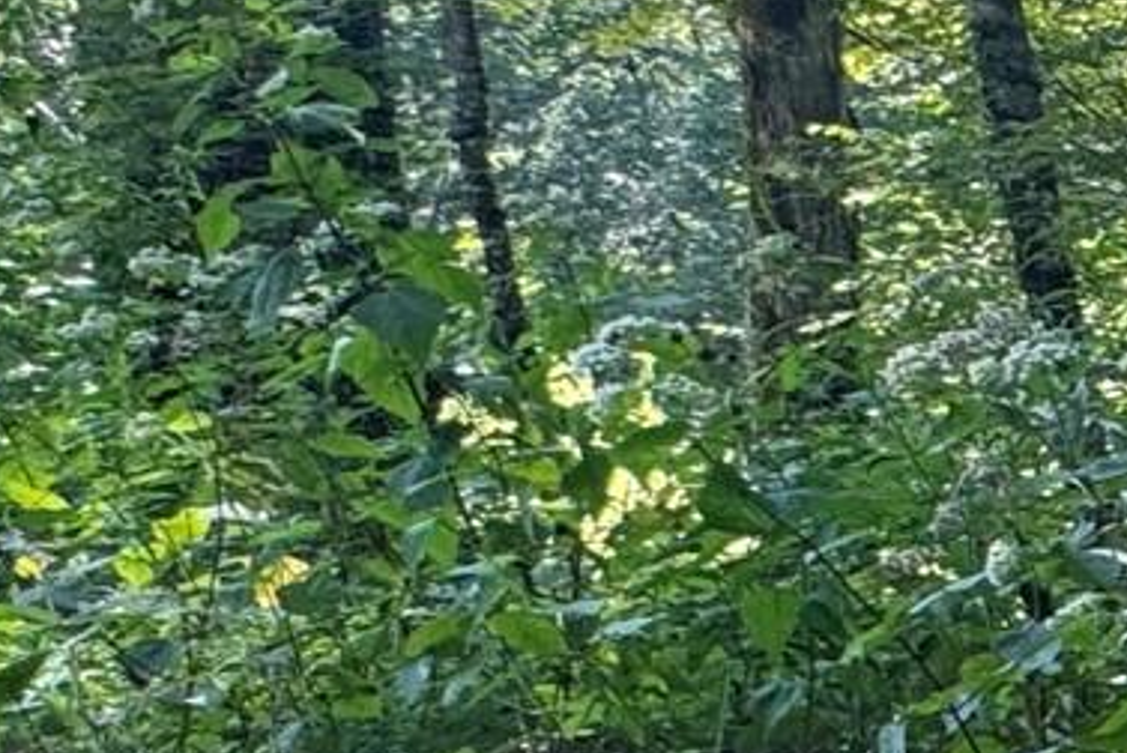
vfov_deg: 17.2
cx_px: 2780
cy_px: 535
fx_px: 2475
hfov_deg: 14.6
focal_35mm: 79
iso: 125
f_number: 2.2
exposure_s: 1/99
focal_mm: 2.22
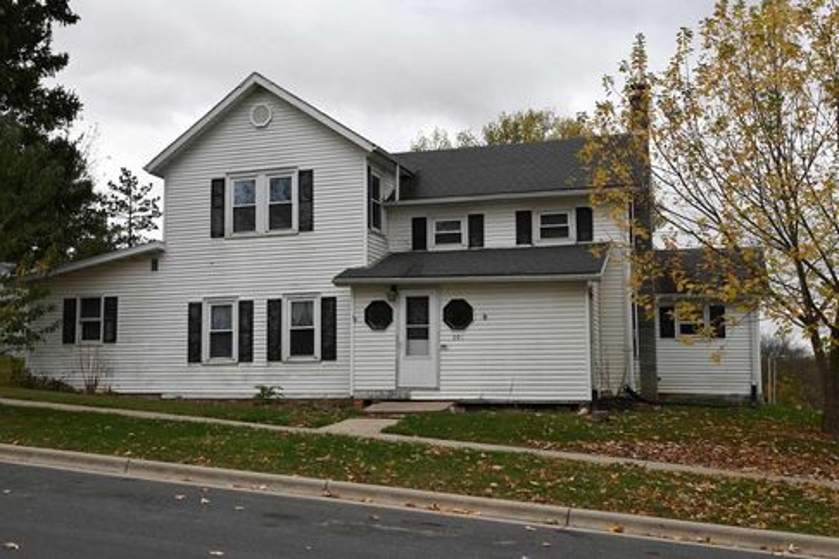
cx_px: 416
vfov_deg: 35.3
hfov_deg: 51.0
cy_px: 273
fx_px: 880
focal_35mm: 38
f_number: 5.6
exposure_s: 1/200
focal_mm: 24.5
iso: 100
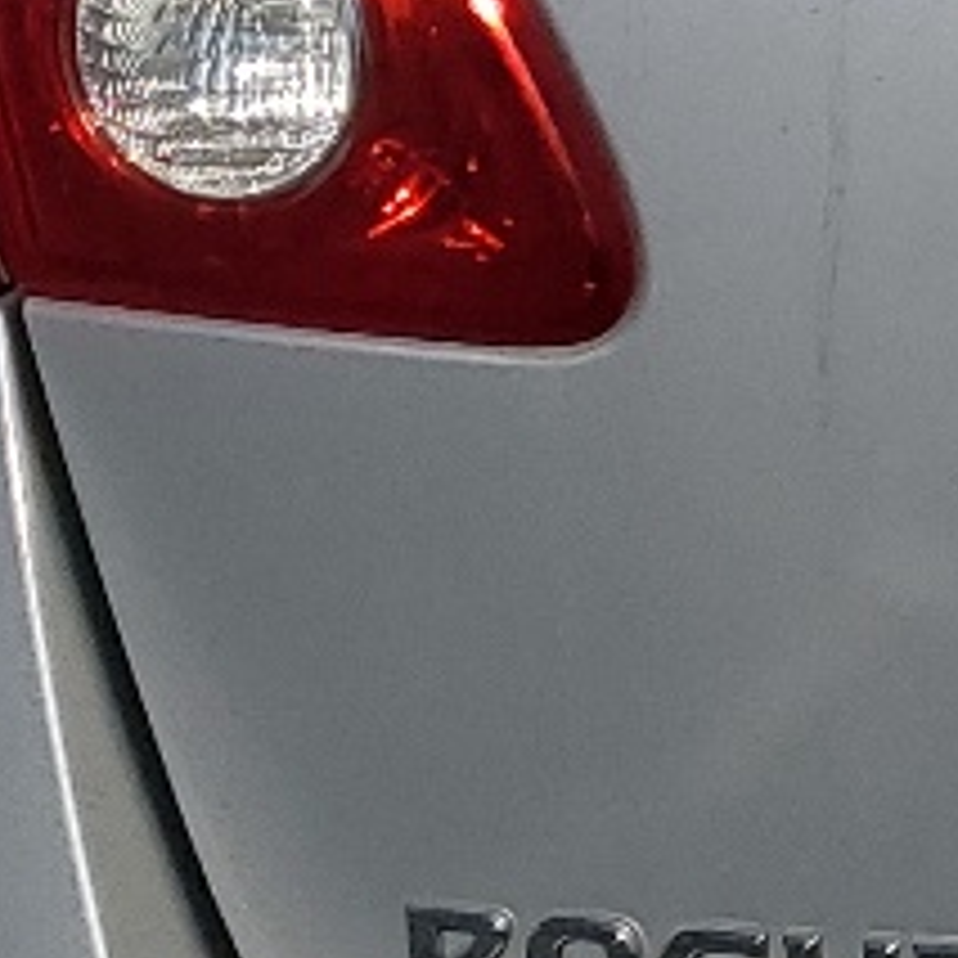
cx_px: 2172
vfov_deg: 10.0
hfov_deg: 9.2
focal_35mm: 173
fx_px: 5417
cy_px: -27
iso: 52
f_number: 1.5
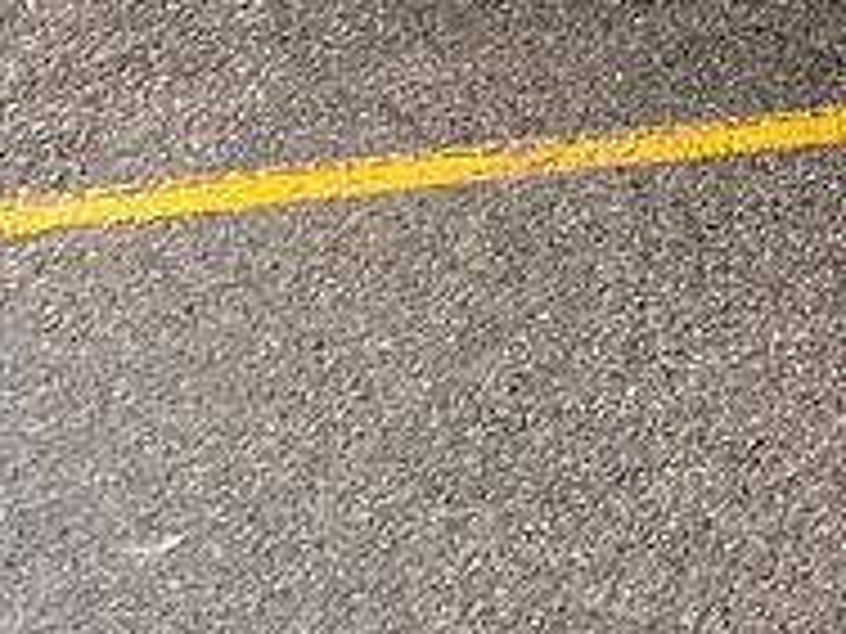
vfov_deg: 7.4
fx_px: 4326
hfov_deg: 9.8
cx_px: 2048
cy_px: -1308
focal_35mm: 177
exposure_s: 1/206
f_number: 1.8
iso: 32
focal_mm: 4.25
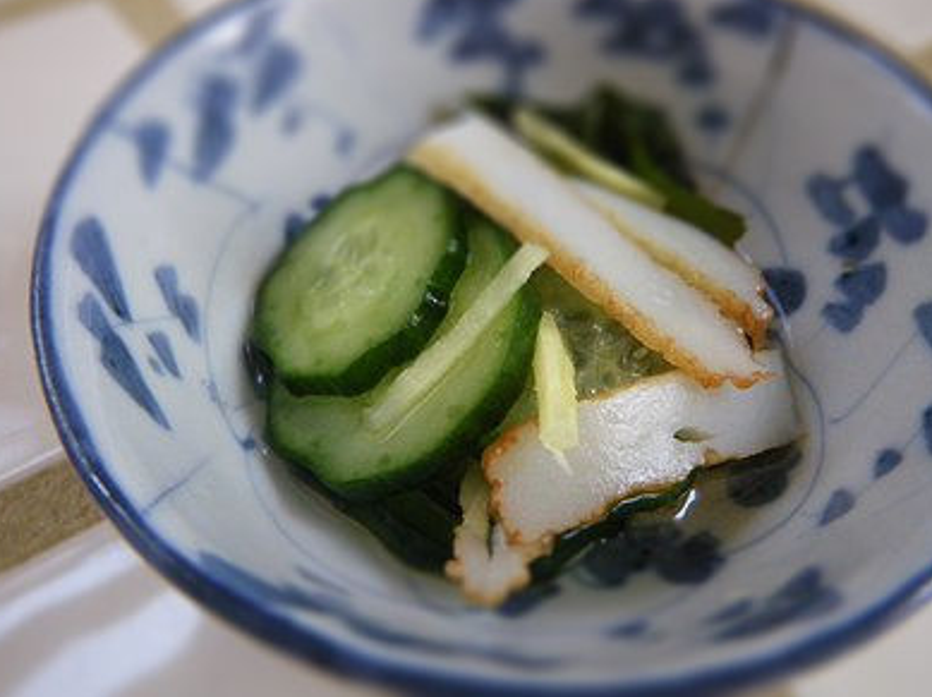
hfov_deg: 52.7
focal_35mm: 35
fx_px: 941
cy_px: 343
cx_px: 465
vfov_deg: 40.6
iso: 640
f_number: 3.8
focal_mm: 6.1
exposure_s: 1/50
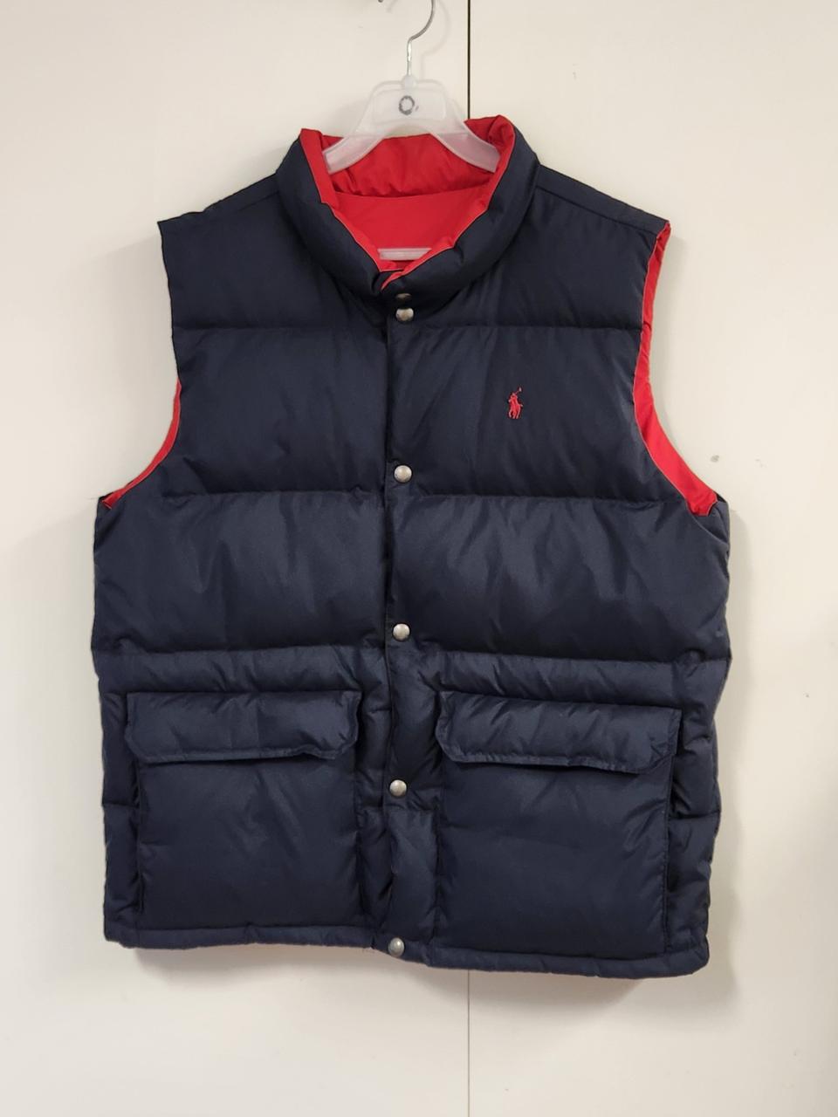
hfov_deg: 58.9
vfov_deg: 73.9
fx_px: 742
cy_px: 558
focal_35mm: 23
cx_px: 419
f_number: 1.8
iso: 200
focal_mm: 5.4
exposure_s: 1/120
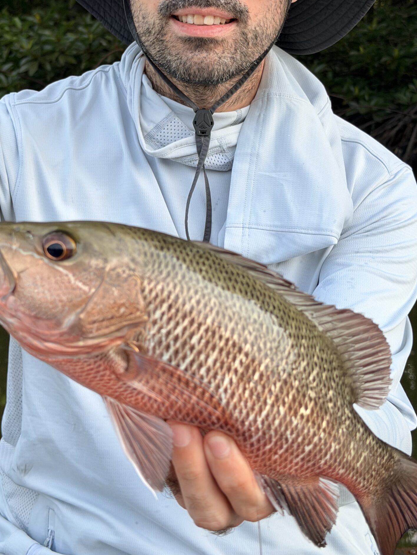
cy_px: 184
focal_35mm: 65
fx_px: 1044
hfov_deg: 22.6
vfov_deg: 29.6
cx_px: 184
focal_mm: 6.76
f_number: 1.78
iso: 64
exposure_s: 1/828
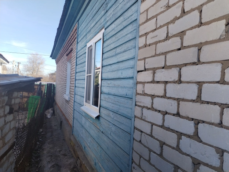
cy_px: 86
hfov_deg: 61.7
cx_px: 114
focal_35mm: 29
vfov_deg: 48.2
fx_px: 192
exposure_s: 1/640
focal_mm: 4.75
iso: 100
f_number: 1.8
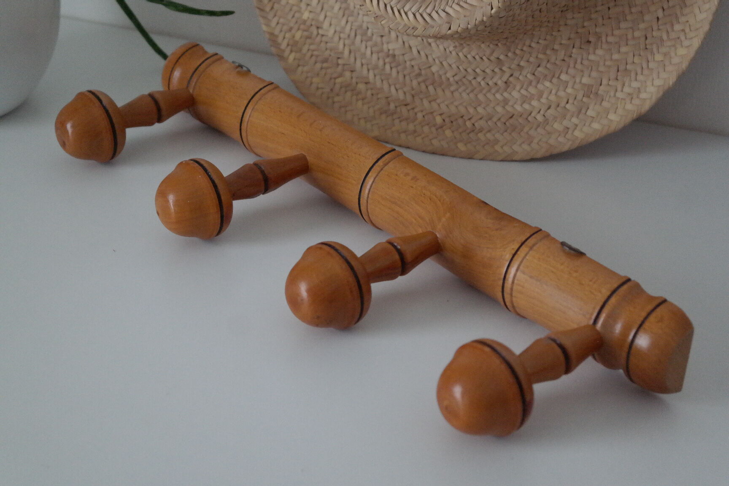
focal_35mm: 77
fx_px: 1559
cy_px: 243
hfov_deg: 26.3
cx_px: 364
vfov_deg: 17.7
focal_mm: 50
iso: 3200
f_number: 5.6
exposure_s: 1/60
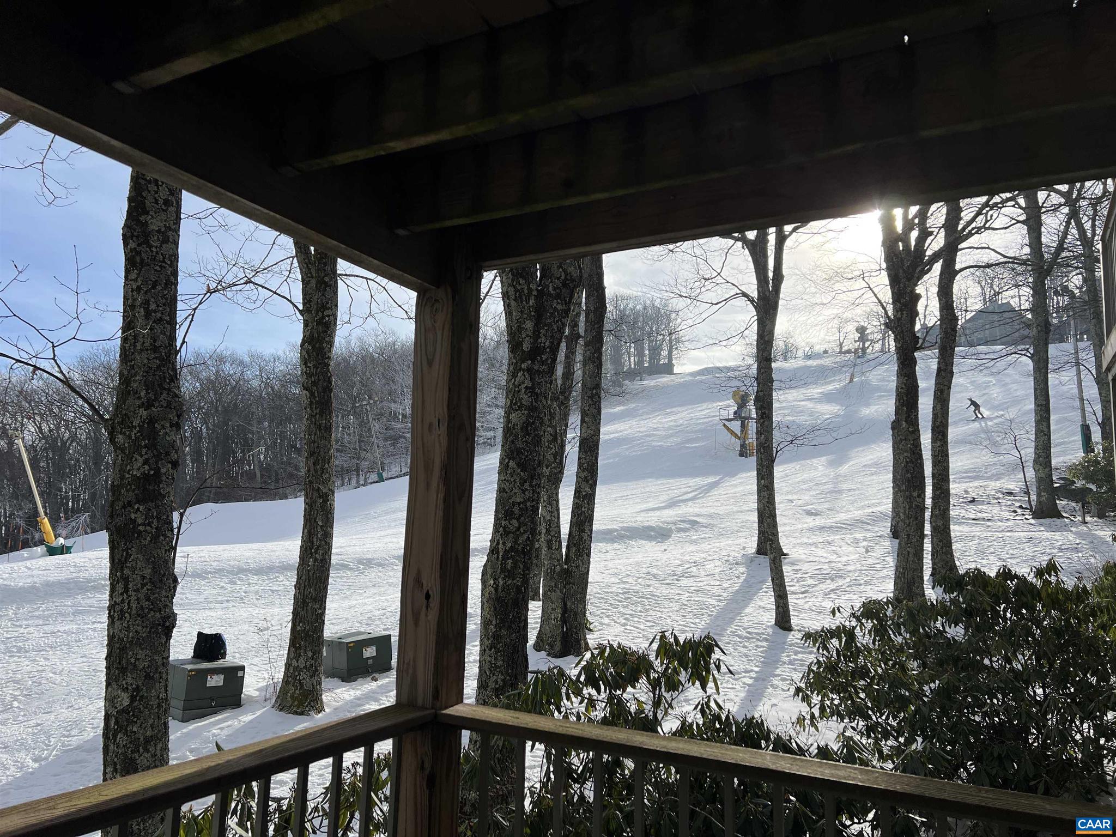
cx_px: 558
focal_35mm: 26
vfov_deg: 53.1
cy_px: 418
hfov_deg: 67.3
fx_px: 838
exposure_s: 1/6211
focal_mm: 5.7
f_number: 1.5
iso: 50
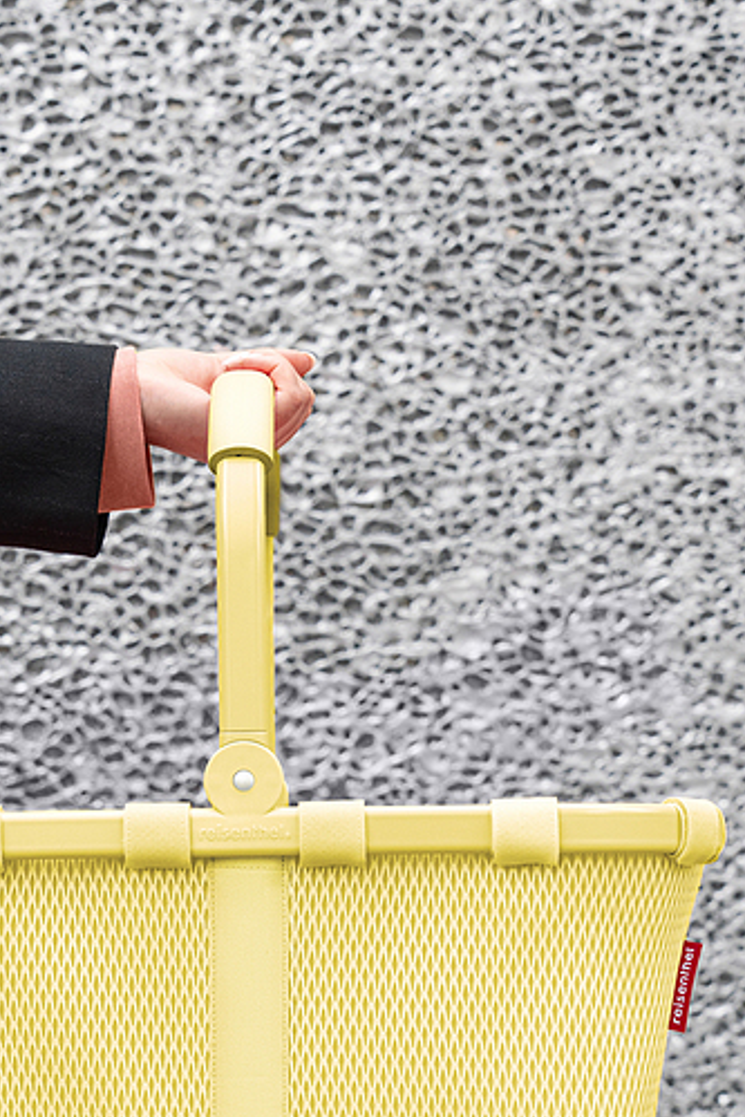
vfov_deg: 22.1
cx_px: 255
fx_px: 2854
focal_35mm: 92
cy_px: 724
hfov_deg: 14.8
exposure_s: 1/500
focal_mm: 53
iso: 800
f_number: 5.6
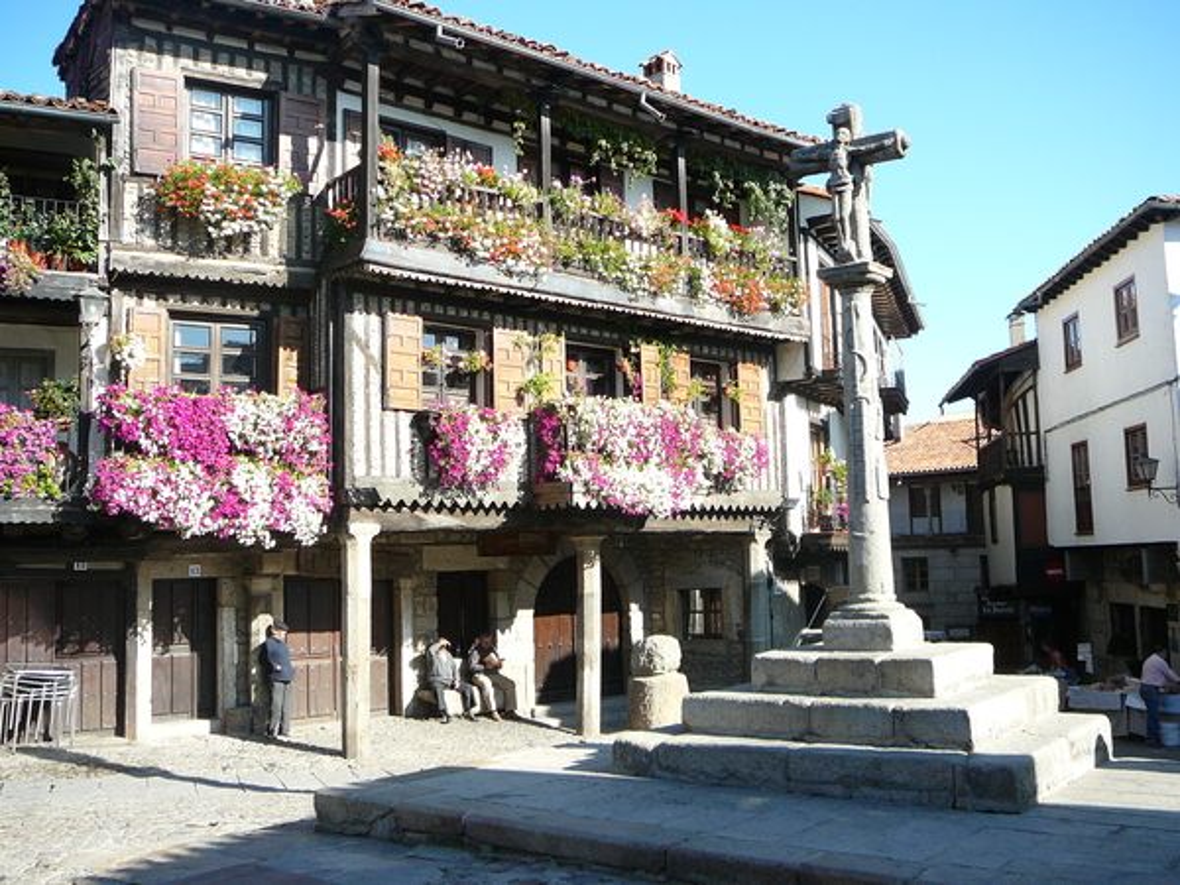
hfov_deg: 52.6
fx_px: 1193
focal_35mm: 35
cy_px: 442
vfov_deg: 40.7
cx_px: 590
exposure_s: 1/500
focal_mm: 5.2
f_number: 2.8
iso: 80
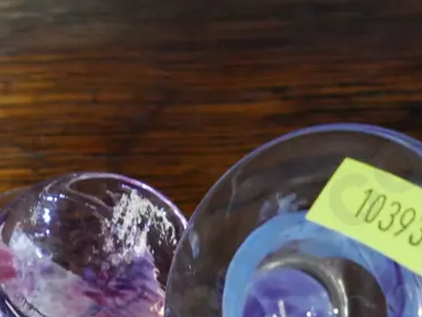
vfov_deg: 7.3
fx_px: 2463
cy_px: 410
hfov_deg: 9.8
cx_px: 73
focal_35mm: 202
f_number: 5.5
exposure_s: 1/80
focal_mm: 38
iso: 3200
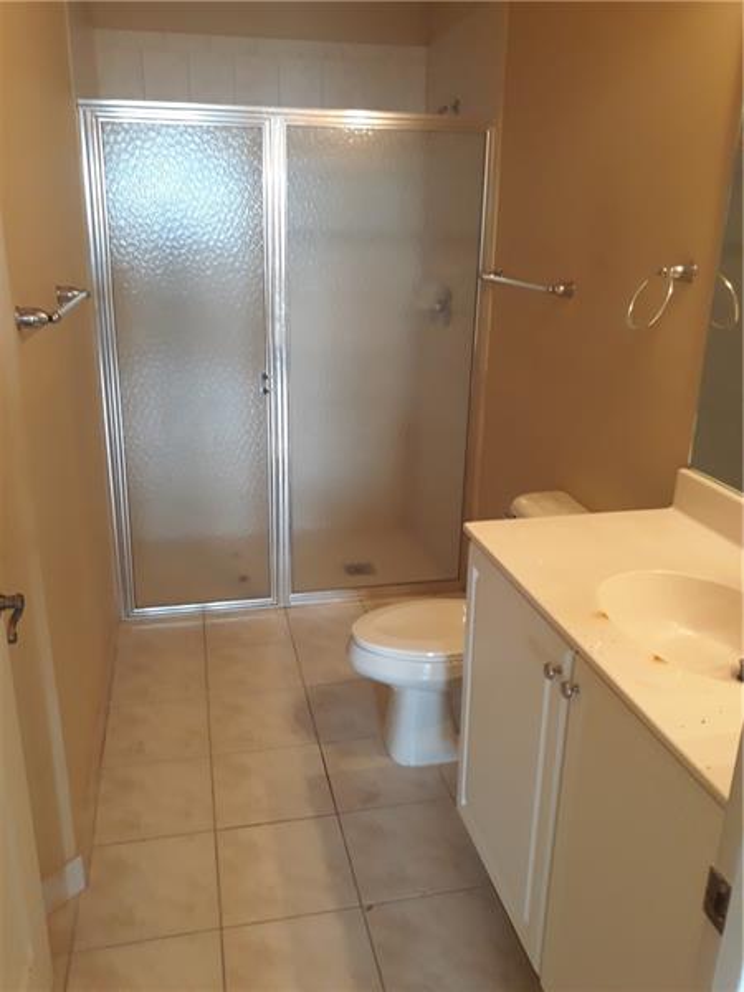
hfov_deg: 49.7
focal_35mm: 28
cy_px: 496
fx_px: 802
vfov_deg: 63.4
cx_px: 372
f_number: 1.7
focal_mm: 3.7
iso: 160
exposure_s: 1/40
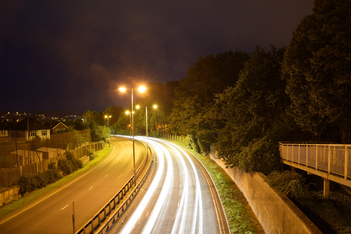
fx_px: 263
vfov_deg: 47.9
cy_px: 117
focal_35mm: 27
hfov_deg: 67.4
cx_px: 176
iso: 100
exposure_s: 10
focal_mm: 18
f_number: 4.5
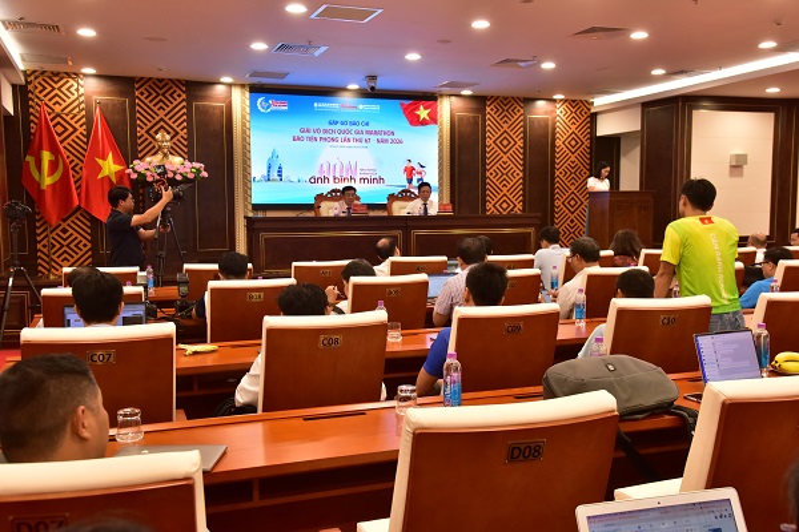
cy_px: 266
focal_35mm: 35
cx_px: 400
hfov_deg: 54.4
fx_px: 777
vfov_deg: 37.9
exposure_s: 1/50
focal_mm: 35
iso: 1600
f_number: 8
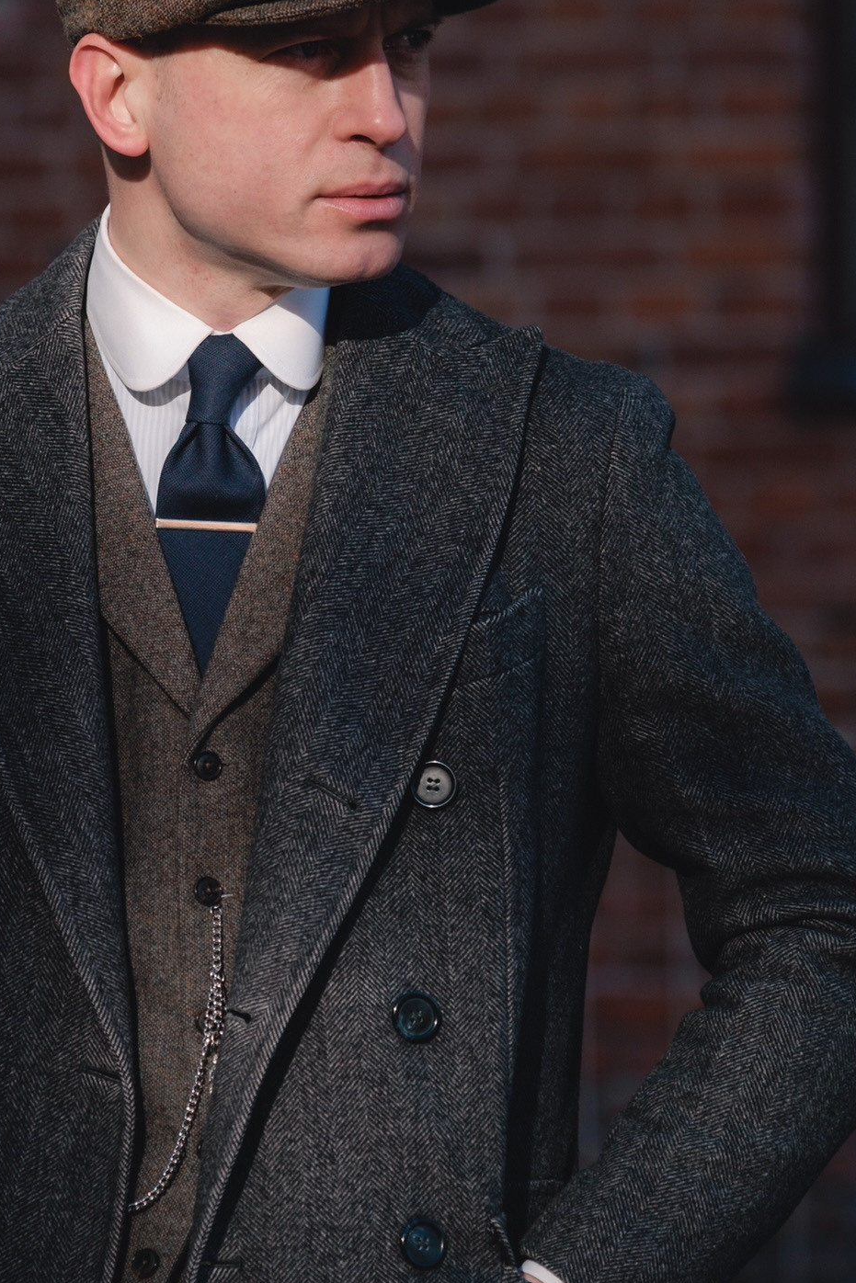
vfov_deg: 7.5
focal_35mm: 274
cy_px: 645
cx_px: 245
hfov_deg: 5.0
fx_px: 9769
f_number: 3.6
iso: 500
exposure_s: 1/800
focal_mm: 110.6
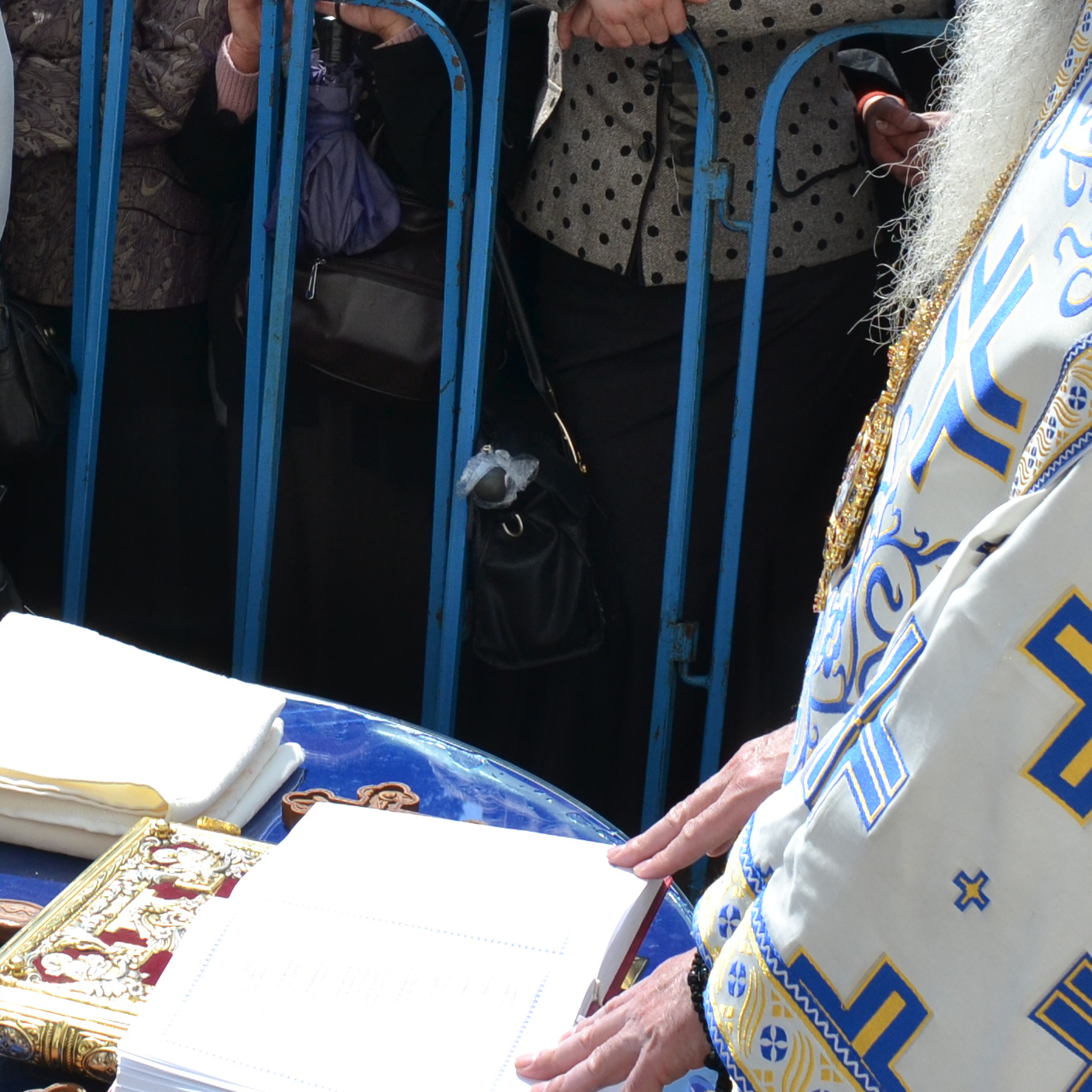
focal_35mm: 75
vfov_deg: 22.5
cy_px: 100
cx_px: 218
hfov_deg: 22.7
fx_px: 2677
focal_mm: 18
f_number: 8
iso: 200
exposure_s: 1/500
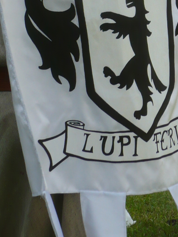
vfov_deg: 6.7
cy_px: 6
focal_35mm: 296
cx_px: 143
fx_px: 2030
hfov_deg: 5.0
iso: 100
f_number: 5
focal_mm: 17.4
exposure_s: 1/250
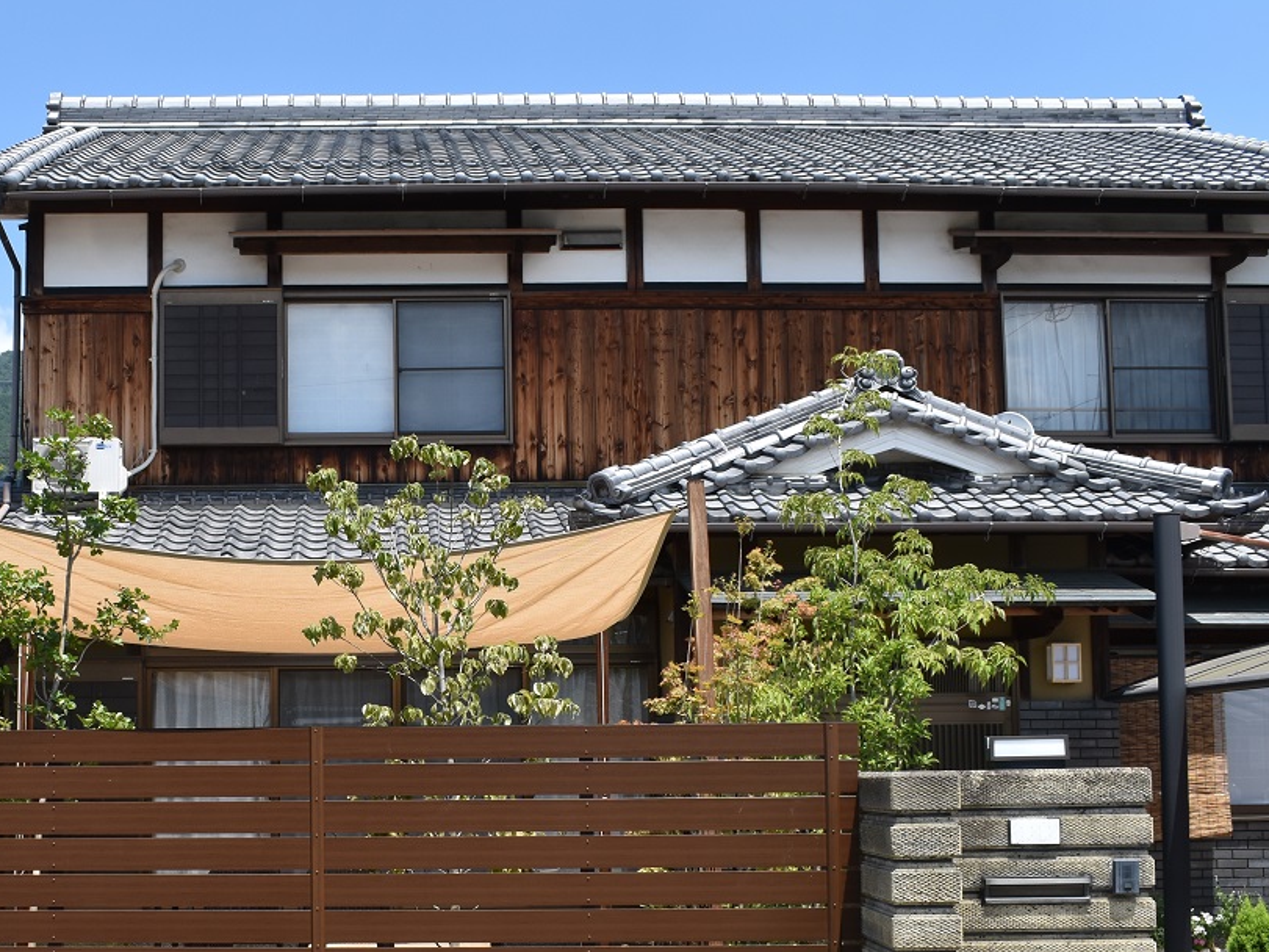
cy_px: 639
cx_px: 386
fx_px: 1759
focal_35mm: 48
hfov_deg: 39.0
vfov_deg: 30.0
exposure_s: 1/400
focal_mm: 20
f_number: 10
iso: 200
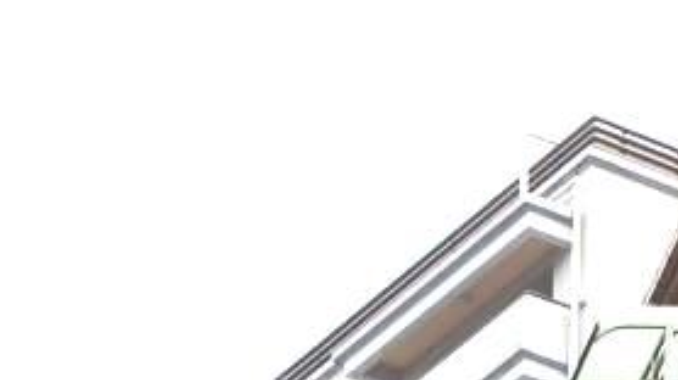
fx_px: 5049
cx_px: 1107
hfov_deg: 7.5
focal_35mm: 281
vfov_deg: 4.3
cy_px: -278
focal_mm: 12.5
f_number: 4.5
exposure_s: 1/320
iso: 100
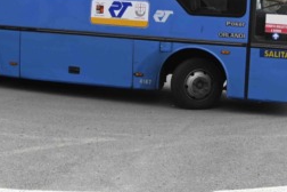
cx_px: 178
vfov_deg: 21.4
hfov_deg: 32.7
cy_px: -5
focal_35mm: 61
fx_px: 486
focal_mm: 24
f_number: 4
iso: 1600
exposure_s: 1/6400
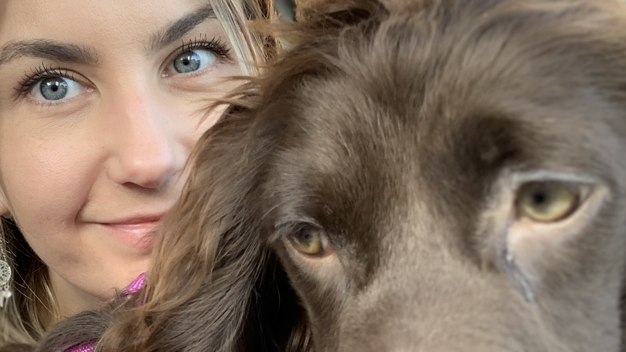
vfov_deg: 19.0
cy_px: 250
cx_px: 250
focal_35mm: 63
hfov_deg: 33.2
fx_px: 1046
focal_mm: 2.87
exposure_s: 1/121
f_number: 2.2
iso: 40
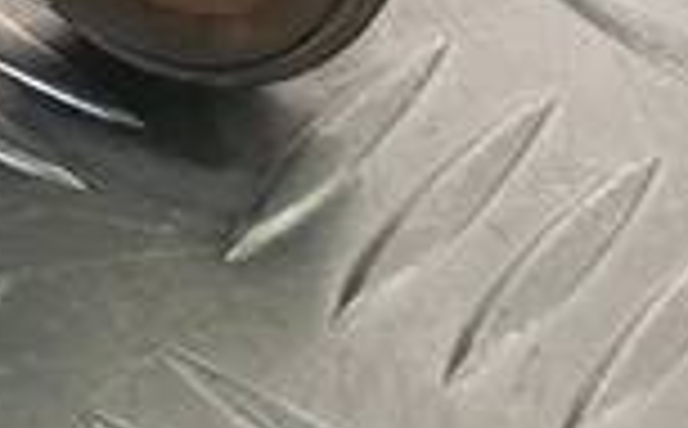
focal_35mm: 192
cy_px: -1104
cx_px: -1115
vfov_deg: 6.0
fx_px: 3593
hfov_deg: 9.4
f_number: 1.6
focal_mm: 4.11
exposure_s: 1/100
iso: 130
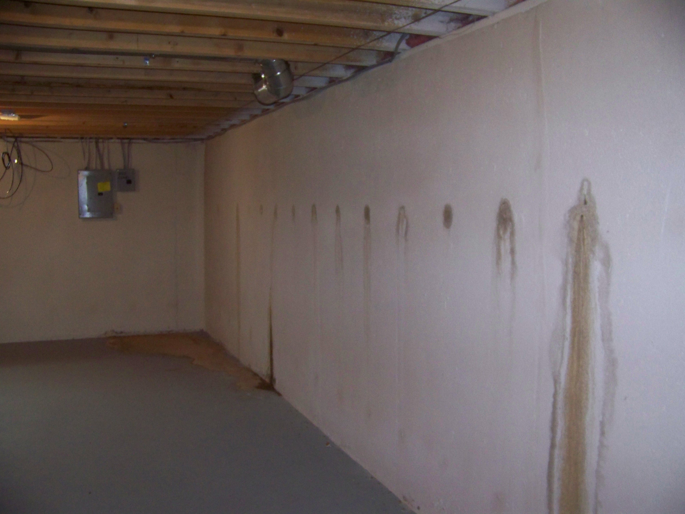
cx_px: 342
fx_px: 712
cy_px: 257
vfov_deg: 39.7
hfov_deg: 51.4
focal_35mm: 36
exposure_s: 1/30
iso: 200
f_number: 2.8
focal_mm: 5.85
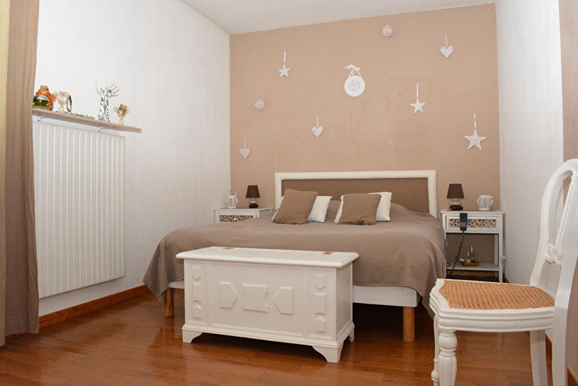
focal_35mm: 27
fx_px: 434
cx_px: 289
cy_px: 193
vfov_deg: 48.0
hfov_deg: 67.4
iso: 4000
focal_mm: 18
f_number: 10
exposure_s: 1/60
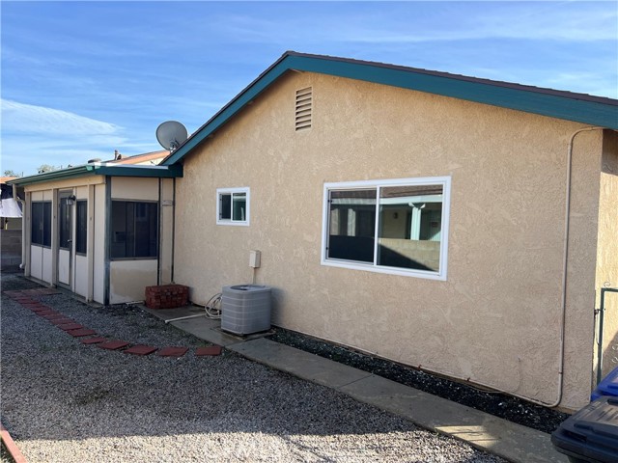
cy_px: 232
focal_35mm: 26
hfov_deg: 67.3
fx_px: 464
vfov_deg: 53.1
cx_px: 309
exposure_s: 1/1724
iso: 50
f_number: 1.5
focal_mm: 5.7
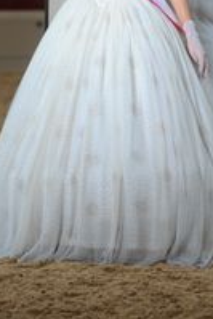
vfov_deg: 6.6
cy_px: -38
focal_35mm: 308
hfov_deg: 4.5
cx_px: 166
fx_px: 2729
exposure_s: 1/40
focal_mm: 120
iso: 800
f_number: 4
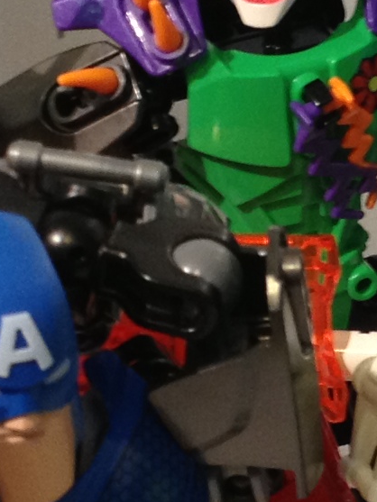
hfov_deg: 7.1
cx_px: 542
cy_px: 283
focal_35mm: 205
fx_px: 2976
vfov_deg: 9.6
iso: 100
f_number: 2.4
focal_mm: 4.28
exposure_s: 1/20
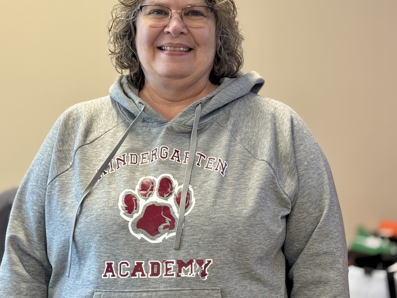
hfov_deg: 32.7
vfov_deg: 24.8
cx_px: 182
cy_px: 119
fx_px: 677
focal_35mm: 59
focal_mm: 6.76
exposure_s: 1/60
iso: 80
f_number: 1.78
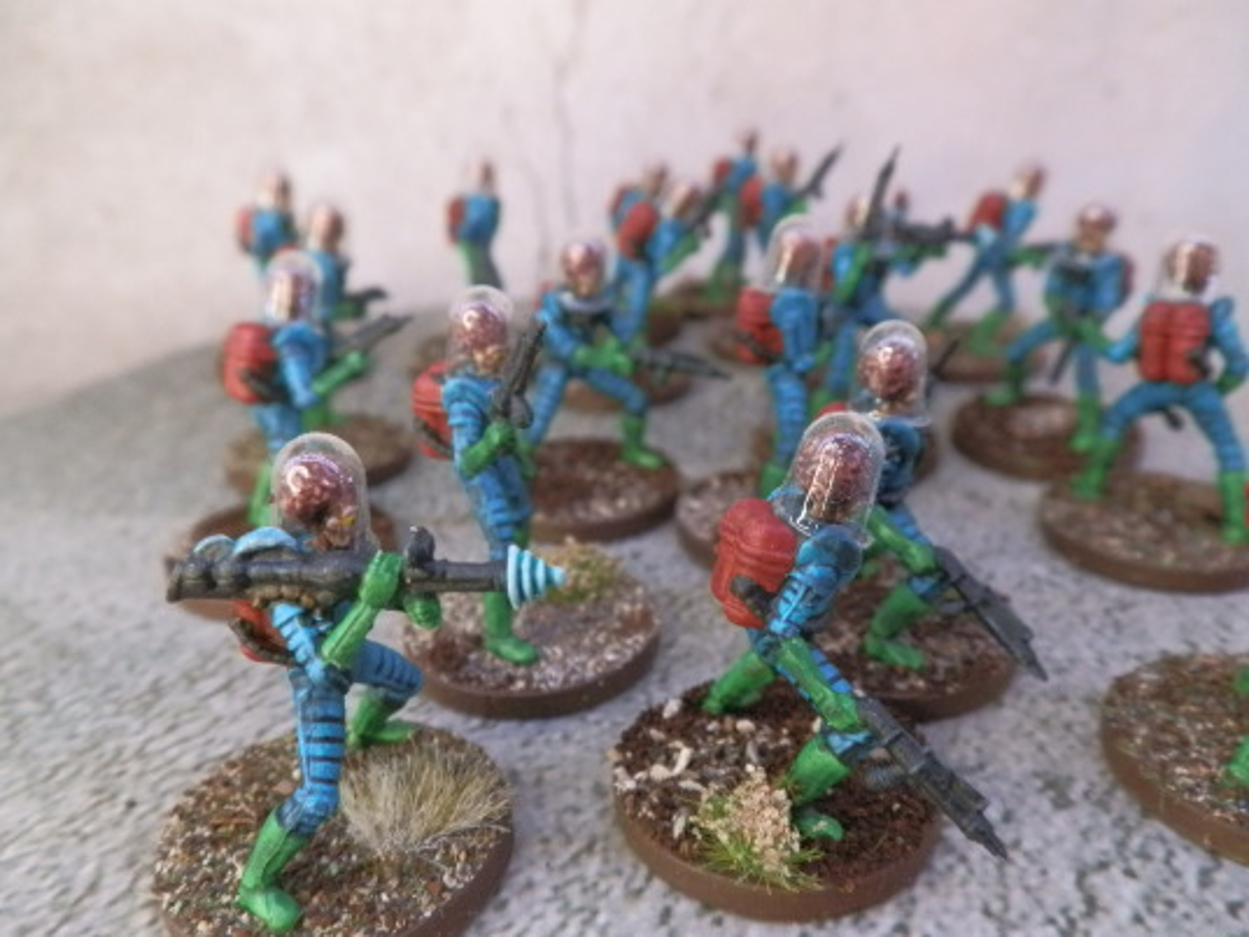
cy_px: 468
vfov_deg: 49.7
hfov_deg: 63.4
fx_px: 1010
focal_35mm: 28
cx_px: 624
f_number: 3.1
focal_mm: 5
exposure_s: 1/80
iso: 400
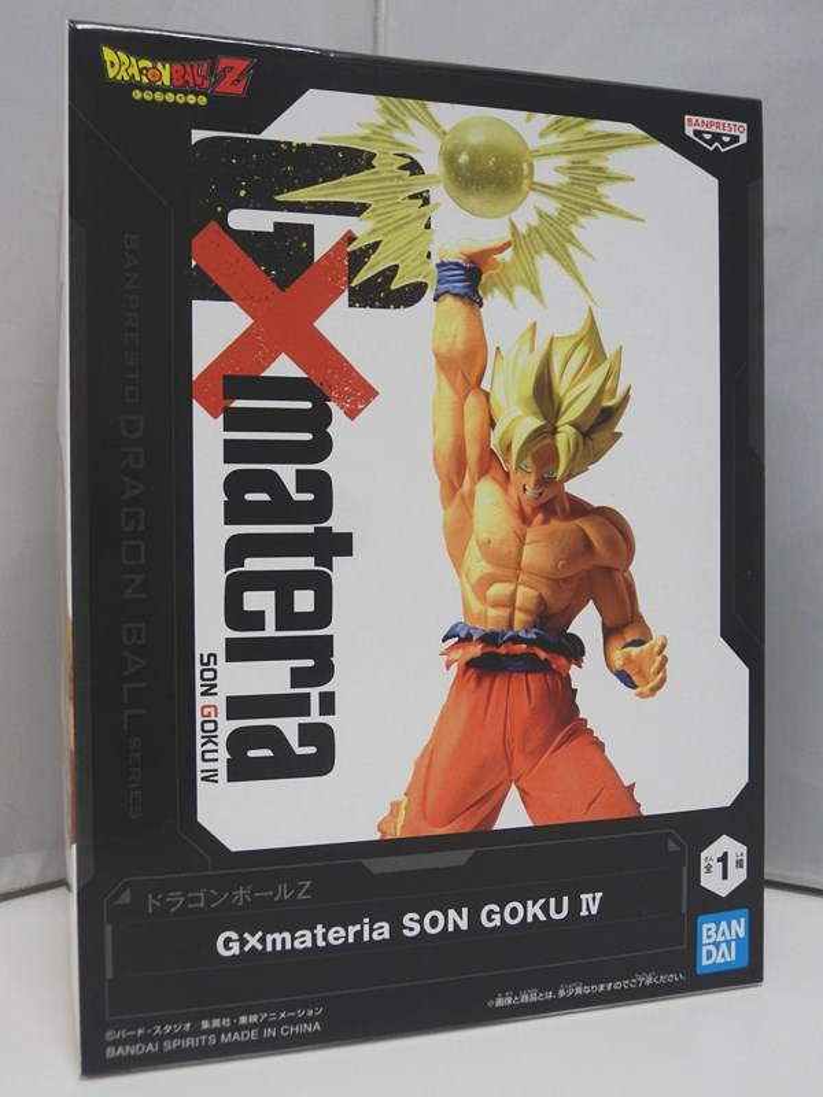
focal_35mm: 37
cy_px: 548
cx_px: 412
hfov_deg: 38.7
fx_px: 1173
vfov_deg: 50.1
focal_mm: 6.7
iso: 200
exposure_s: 1/40
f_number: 3.9
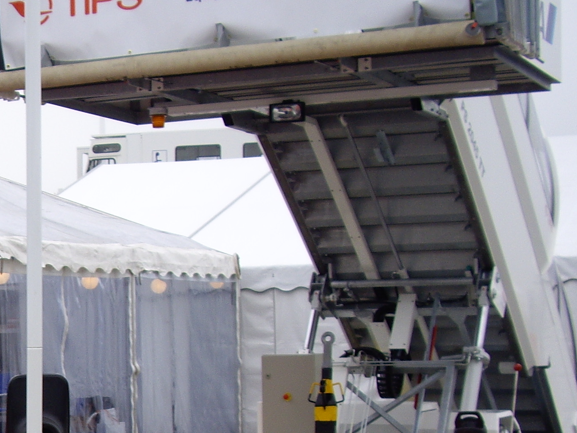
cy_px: 551
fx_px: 1700
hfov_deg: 18.2
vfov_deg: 14.0
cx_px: -138
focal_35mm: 102
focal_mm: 7.9
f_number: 8
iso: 64
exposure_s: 1/50
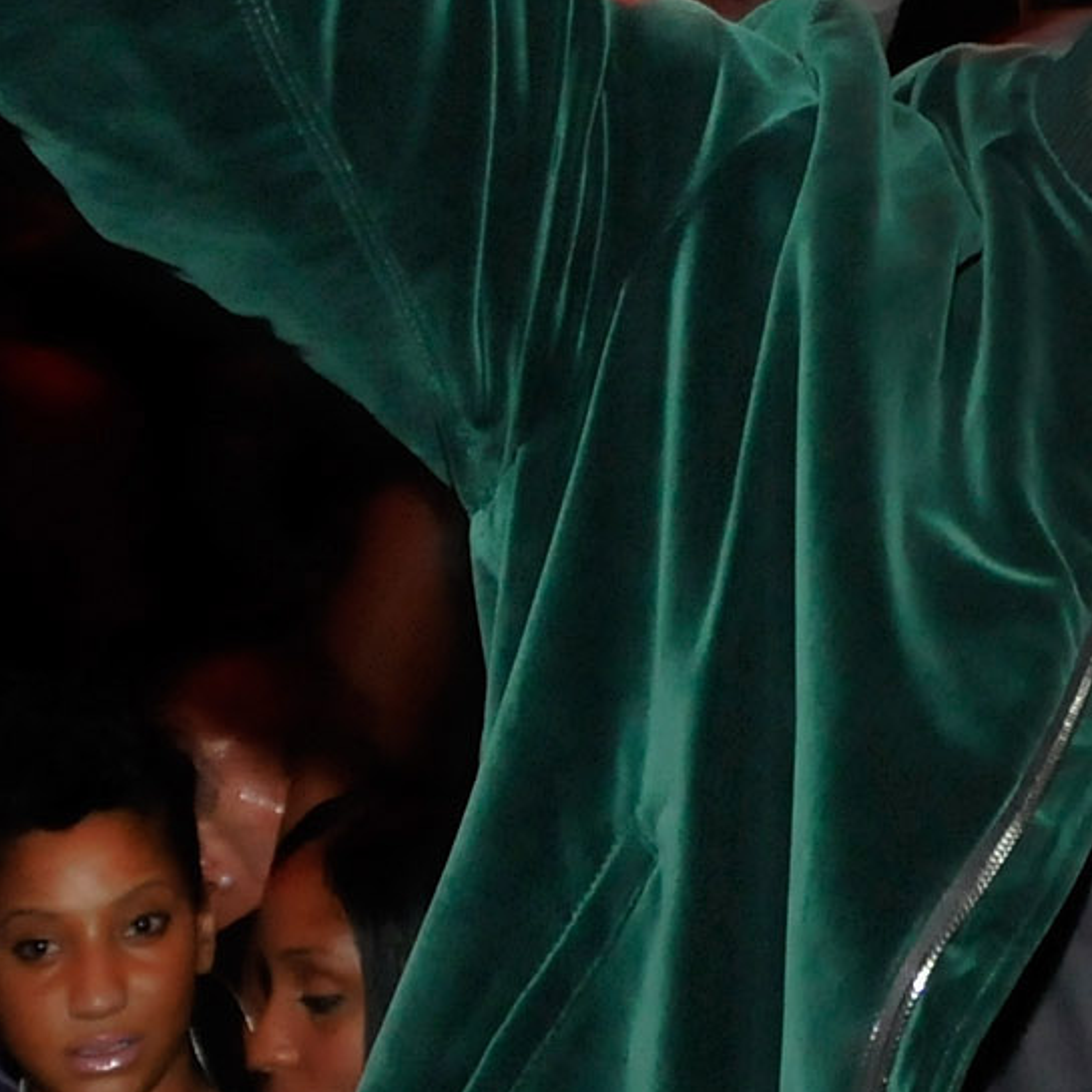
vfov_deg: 13.7
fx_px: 4259
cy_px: -559
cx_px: 1485
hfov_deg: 13.9
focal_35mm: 119
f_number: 4.5
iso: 1000
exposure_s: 1/15
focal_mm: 17
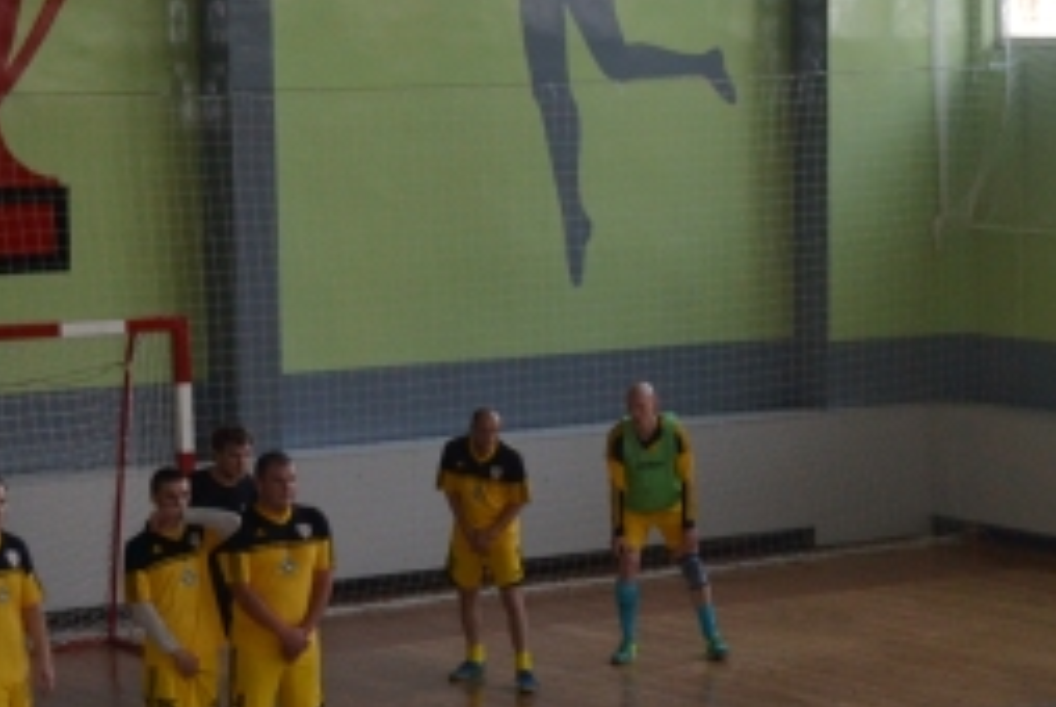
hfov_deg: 17.4
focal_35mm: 115
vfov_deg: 11.9
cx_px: 1010
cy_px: 653
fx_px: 3377
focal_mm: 26
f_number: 4.2
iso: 320
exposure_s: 1/125
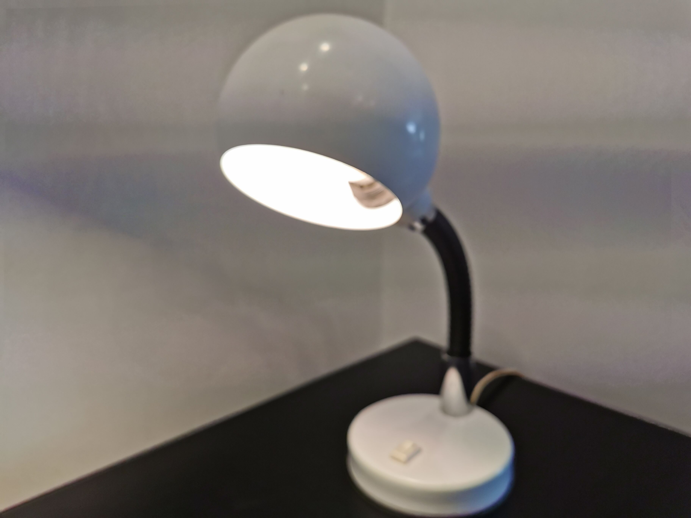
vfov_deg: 51.4
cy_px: 259
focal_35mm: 27
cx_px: 346
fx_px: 539
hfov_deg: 65.3
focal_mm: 5.58
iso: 64
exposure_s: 1/99.9
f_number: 1.8
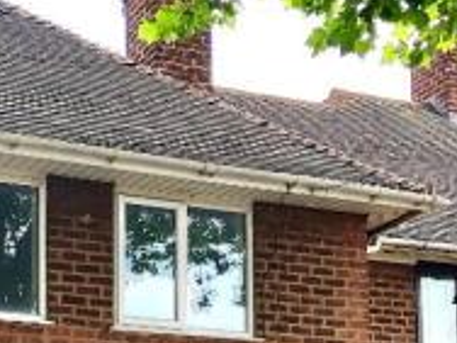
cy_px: 434
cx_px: 79
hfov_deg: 22.2
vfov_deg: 16.2
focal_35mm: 87
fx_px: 1149
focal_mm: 3.99
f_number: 1.8
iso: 20
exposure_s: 1/520
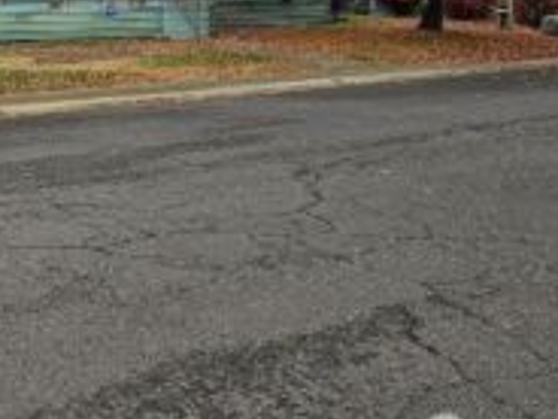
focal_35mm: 50
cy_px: 9
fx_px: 806
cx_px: 15
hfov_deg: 35.0
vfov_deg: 27.6
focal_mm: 6.3
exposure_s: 1/124
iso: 10
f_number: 1.7
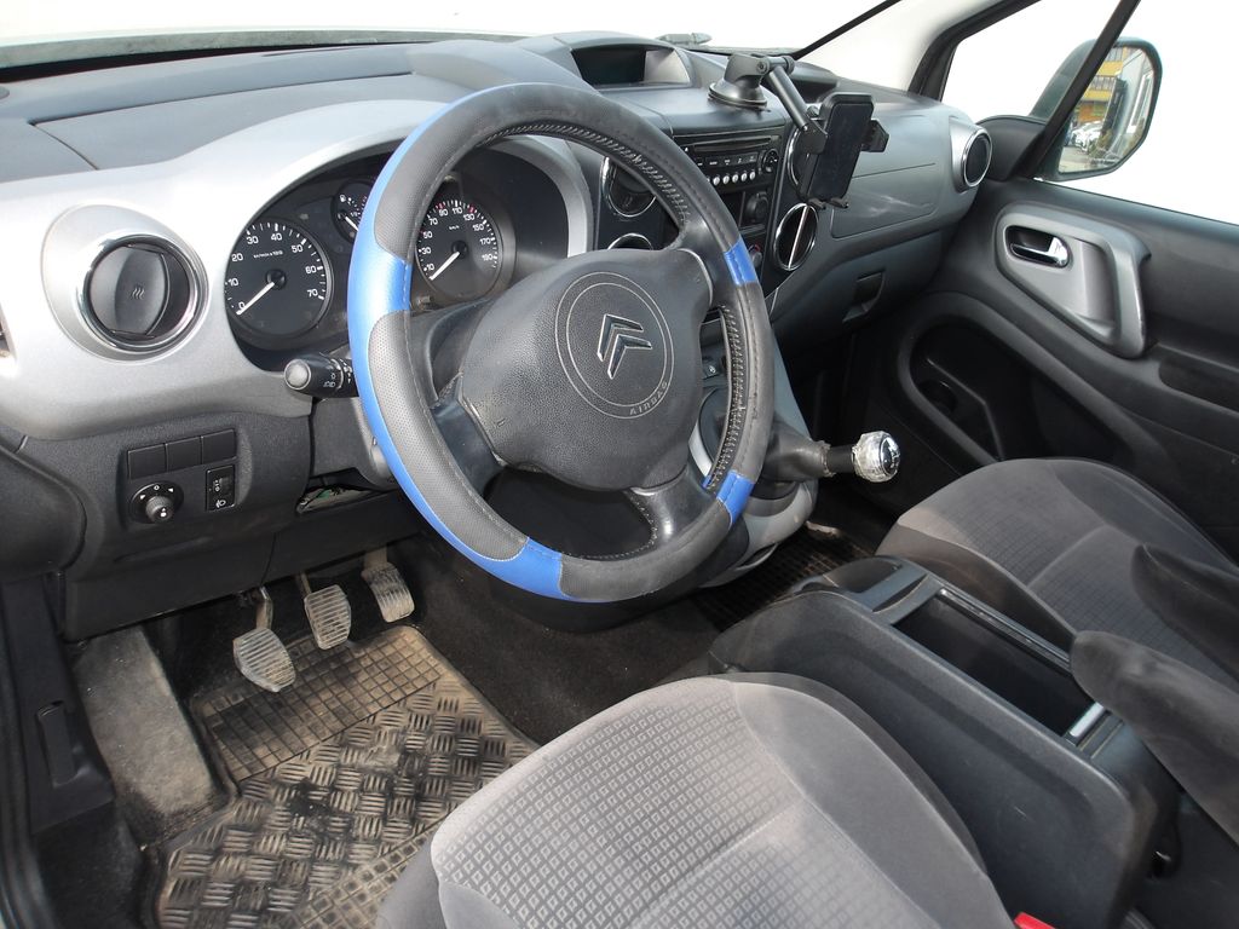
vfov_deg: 51.4
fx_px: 966
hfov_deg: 65.3
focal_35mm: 27
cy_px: 464
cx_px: 620
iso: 100
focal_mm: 4.9
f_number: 3
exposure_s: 1/185
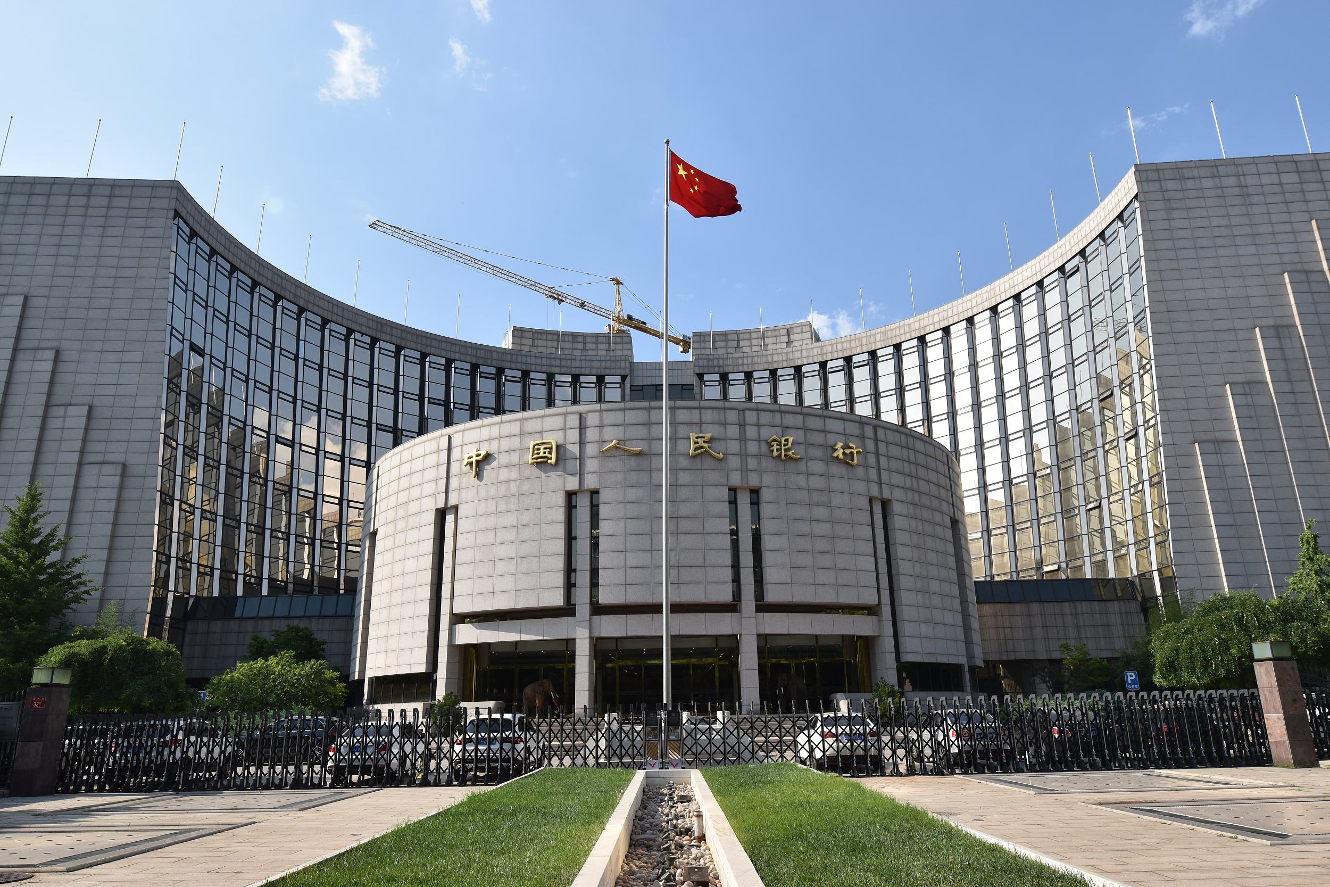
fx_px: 831
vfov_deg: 56.2
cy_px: 444
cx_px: 665
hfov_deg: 77.3
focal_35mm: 22
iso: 125
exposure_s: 1/320
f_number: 8
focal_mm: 15
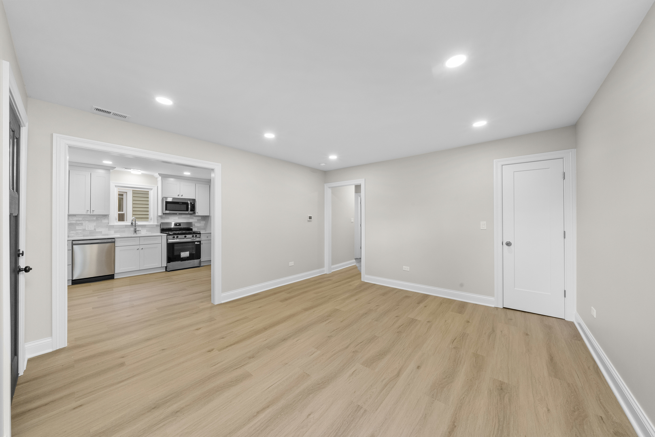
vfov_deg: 90.1
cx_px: 328
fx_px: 218
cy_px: 218
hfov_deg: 112.6
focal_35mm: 12
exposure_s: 1/6
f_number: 11
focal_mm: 12
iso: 640
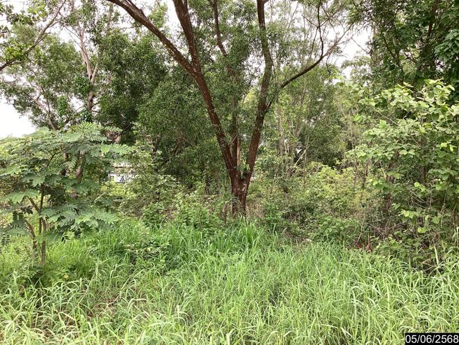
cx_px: 230
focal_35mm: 31
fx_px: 411
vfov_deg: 45.4
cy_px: 172
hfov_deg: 58.4
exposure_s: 1/161
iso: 25
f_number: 2.4
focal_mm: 3.3
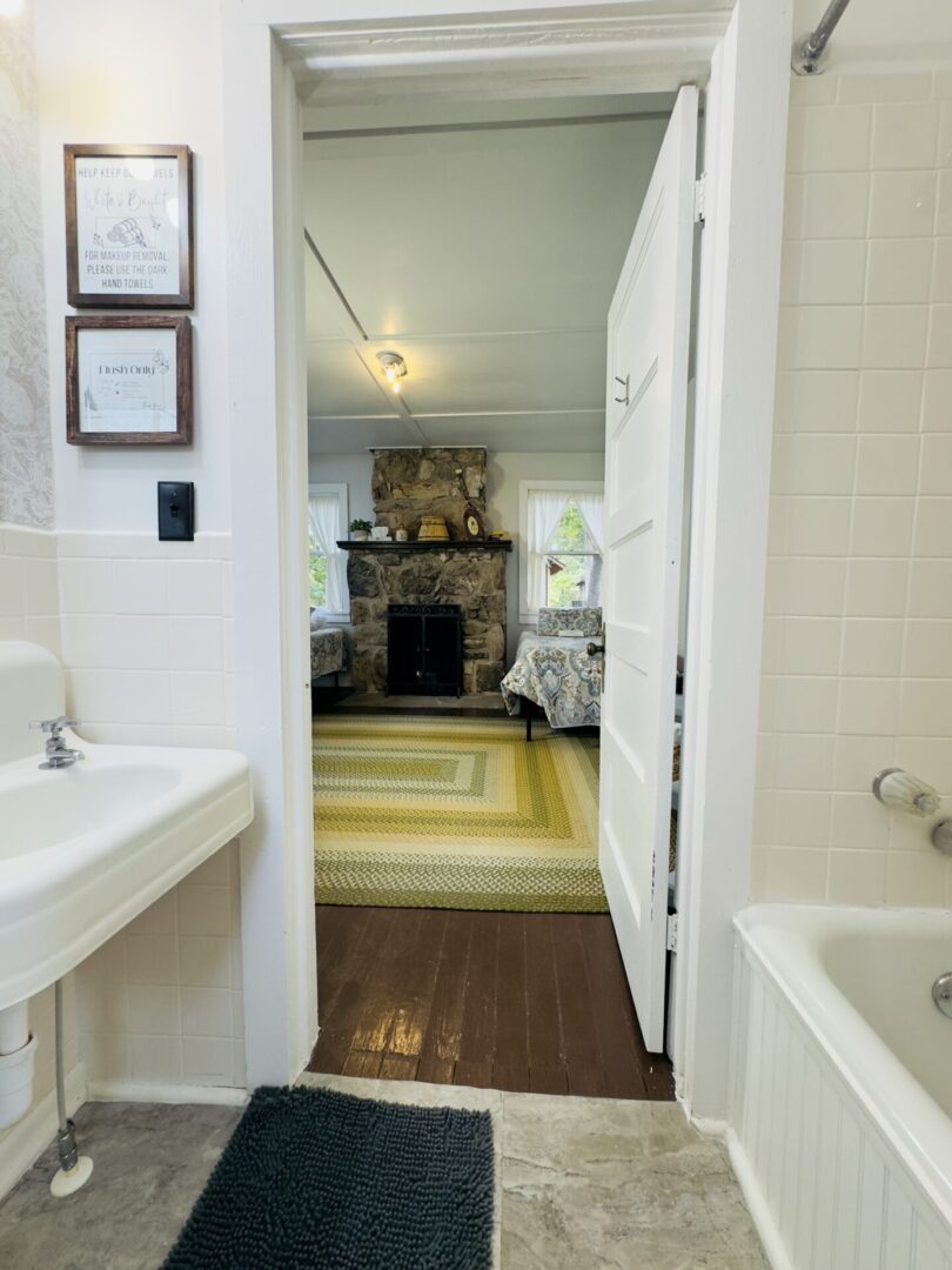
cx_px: 476
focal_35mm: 14
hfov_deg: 85.7
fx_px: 513
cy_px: 635
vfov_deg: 102.1
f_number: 2.2
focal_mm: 2.22
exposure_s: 1/120
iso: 200
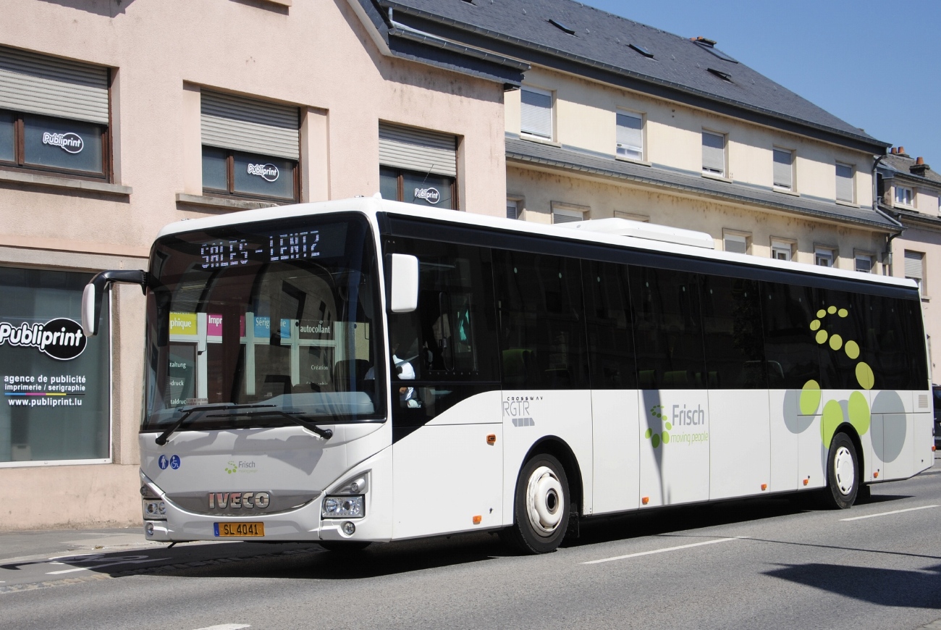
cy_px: 315
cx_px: 470
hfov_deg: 37.8
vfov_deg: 25.8
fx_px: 1374
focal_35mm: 52
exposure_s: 1/1000
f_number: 4.5
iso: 125
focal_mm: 35
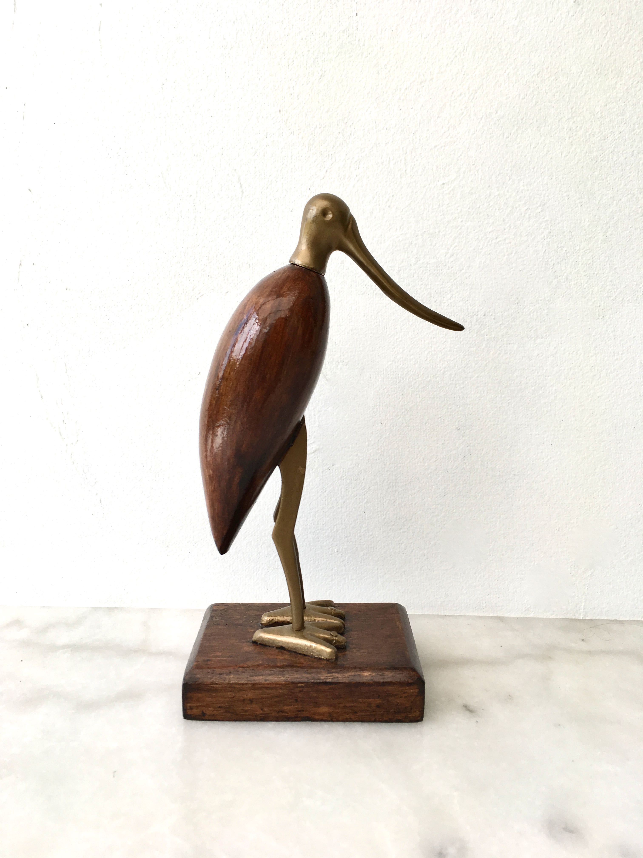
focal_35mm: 29
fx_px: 718
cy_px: 429
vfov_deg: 61.7
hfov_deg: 48.2
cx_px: 322
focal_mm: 4.15
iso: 25
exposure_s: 1/668
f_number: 2.2
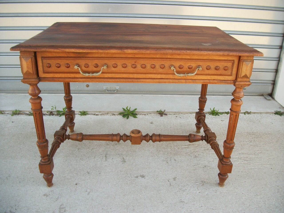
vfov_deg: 44.2
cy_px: 106
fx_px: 263
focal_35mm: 32
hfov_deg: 56.8
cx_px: 142
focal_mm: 5.7
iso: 80
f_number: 2.9
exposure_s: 1/160
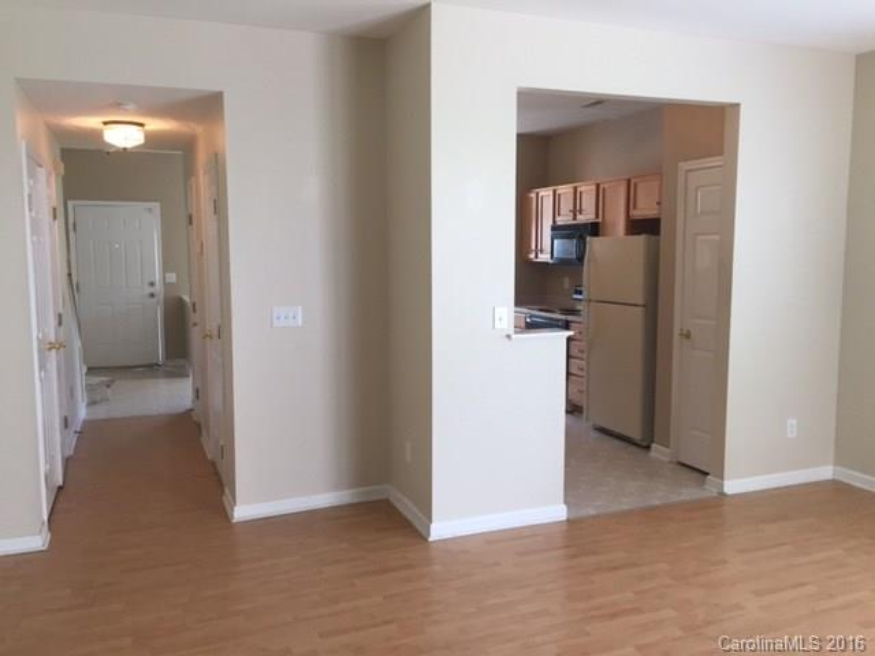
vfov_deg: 48.2
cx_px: 438
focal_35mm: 29
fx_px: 733
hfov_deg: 61.7
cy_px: 328
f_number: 2.2
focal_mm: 4.15
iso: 40
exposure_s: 1/30
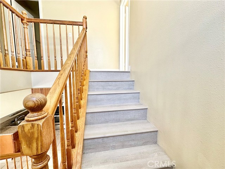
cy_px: 84
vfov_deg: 85.7
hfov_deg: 102.1
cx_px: 112
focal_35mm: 14
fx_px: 91
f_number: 2.2
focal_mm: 2.22
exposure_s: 1/120
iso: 125
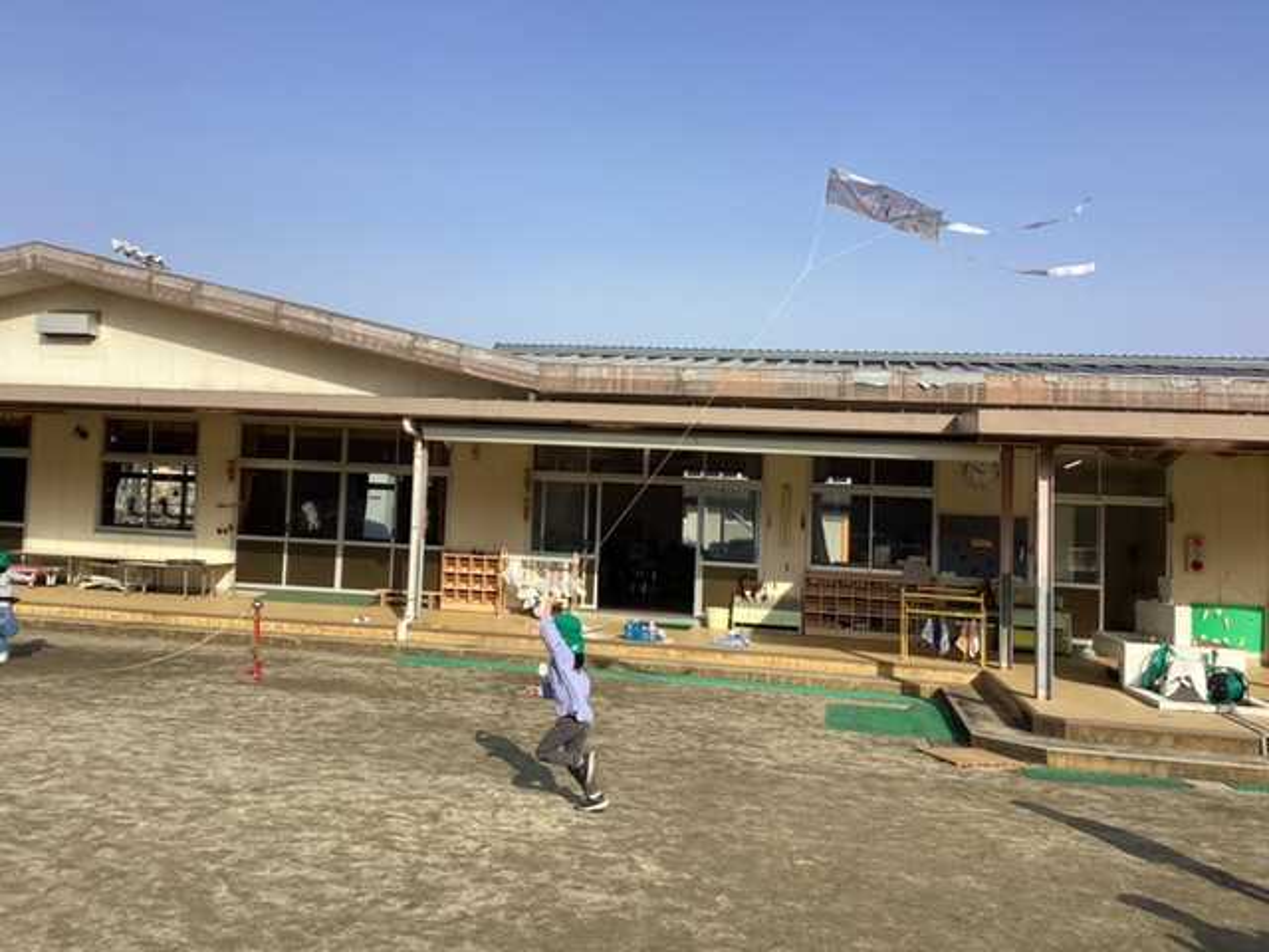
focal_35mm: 31
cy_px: 476
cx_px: 634
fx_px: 1136
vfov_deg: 45.4
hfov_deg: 58.4
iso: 25
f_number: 2.4
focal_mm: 3.3
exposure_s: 1/1294
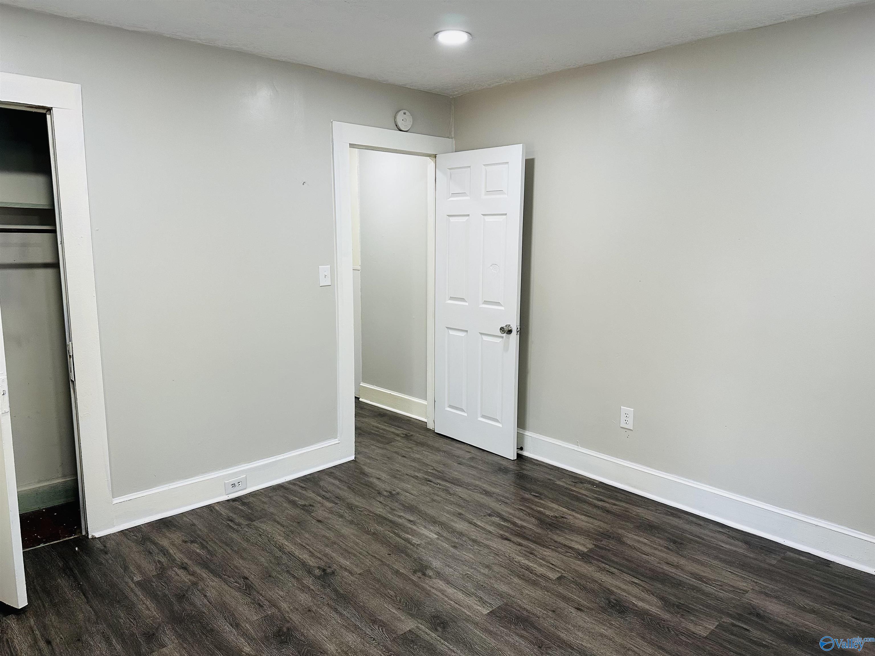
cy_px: 328
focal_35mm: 24
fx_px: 607
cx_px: 438
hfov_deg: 71.6
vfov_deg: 56.8
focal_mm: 6.86
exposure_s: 1/120
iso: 200
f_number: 1.78
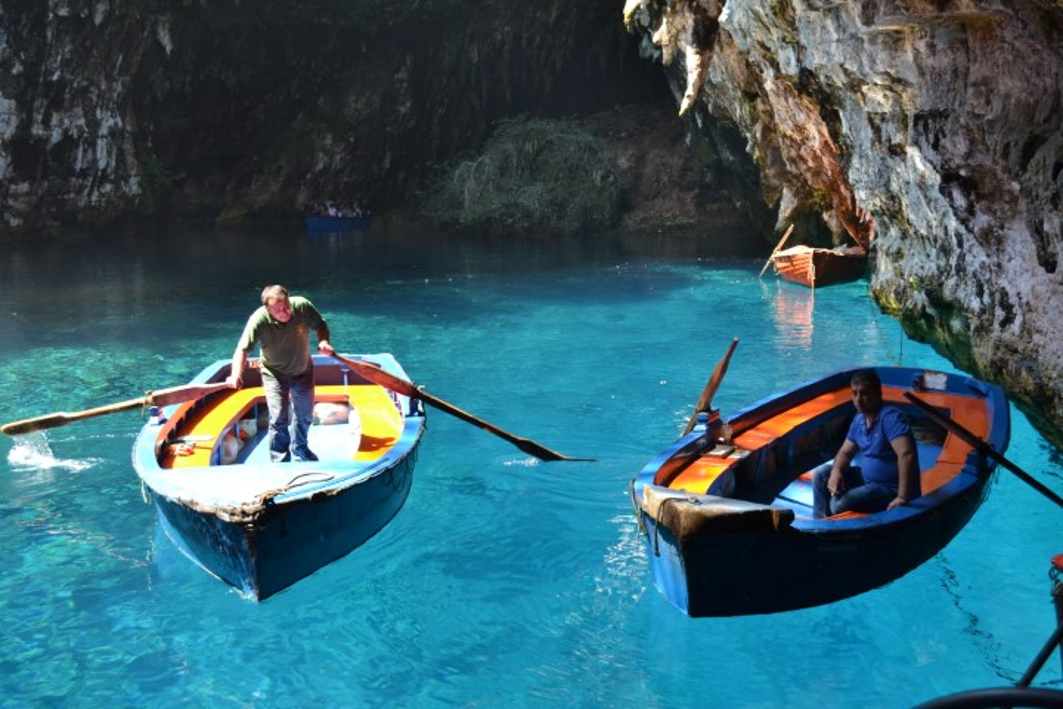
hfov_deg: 49.6
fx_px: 1151
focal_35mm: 39
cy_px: 354
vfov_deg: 34.2
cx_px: 532
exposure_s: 1/125
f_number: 5.6
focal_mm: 26
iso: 280
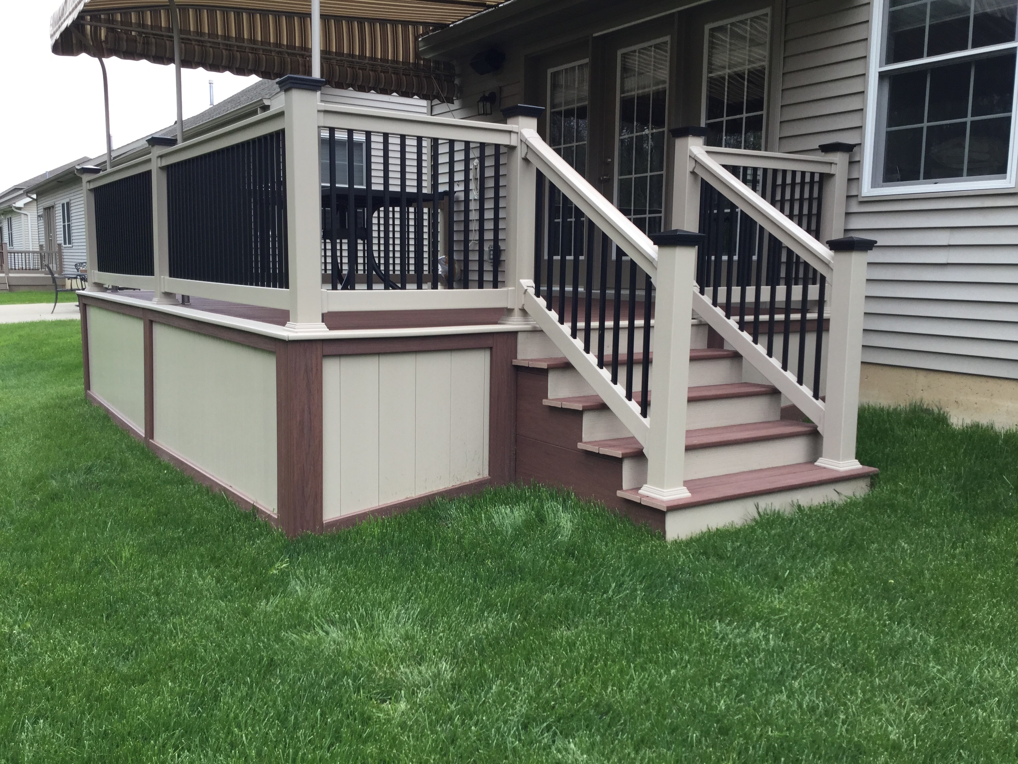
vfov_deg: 45.4
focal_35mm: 31
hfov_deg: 58.4
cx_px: 509
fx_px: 912
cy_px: 382
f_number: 2.4
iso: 32
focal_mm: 3.3
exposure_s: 1/120
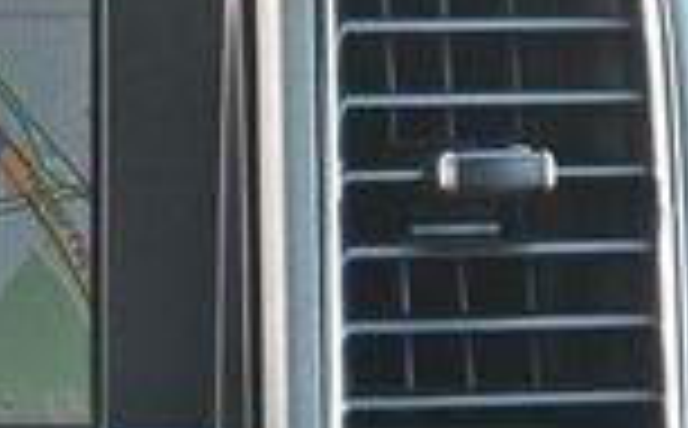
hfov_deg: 7.2
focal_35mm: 288
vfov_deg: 4.5
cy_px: 469
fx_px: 5393
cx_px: -306
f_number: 6
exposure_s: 1/125
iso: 2800
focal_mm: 45
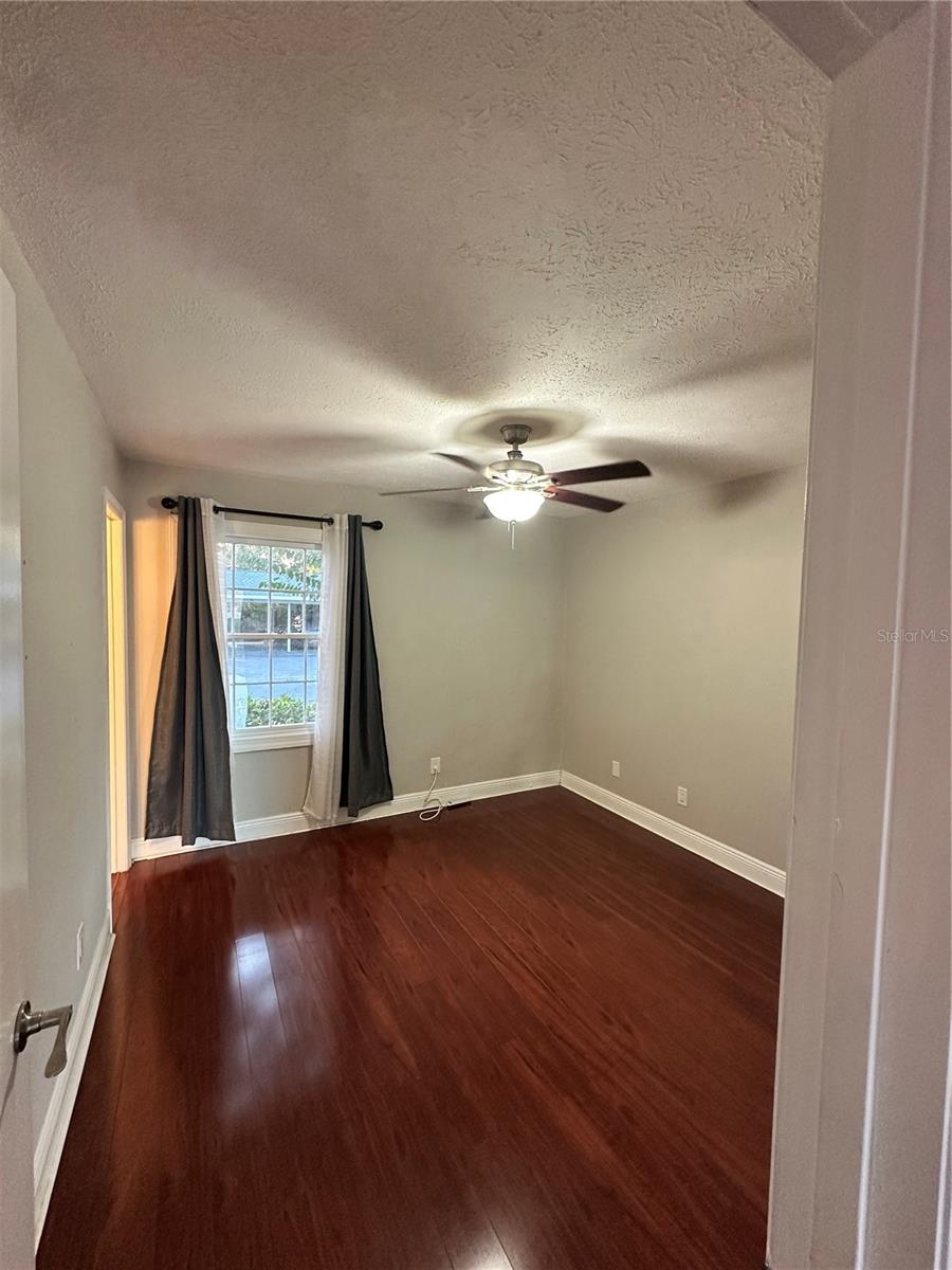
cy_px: 635
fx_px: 513
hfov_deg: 85.7
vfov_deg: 102.1
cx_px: 476
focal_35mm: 14
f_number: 2.2
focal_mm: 2.22
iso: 320
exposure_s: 1/60
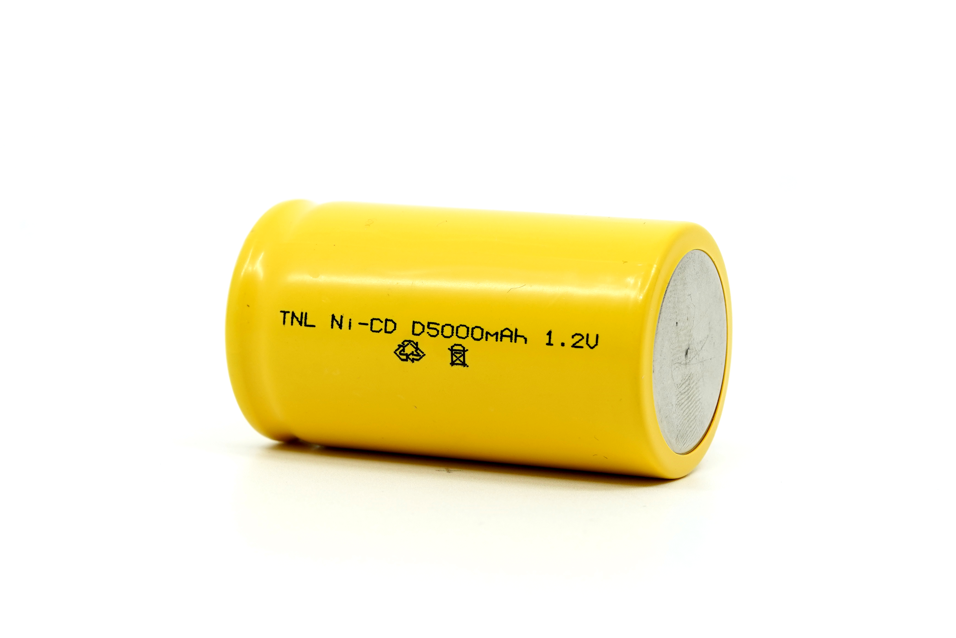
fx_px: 1992
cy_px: 319
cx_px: 478
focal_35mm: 75
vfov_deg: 18.2
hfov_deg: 27.0
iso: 250
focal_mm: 50
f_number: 8
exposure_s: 1/100
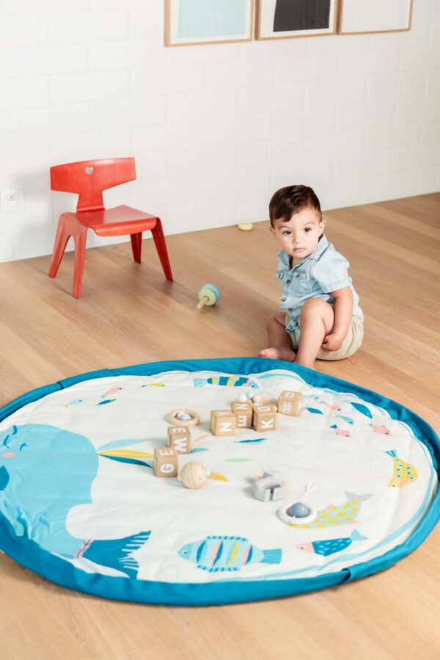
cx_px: 220
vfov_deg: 32.4
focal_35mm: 62
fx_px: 1136
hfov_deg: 21.9
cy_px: 330
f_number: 4
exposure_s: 1/200
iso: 320
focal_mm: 62
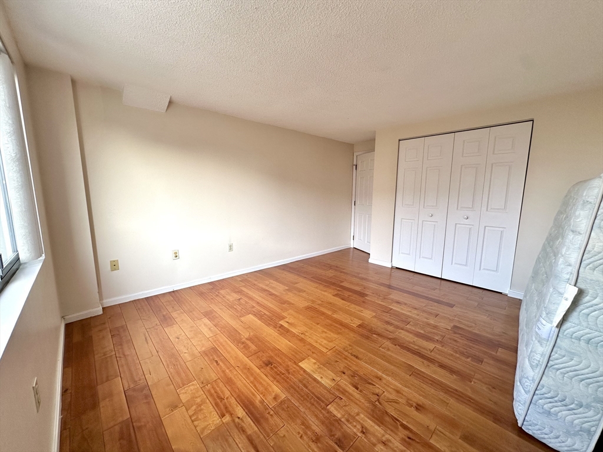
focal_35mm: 14
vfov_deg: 85.7
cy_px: 226
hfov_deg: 102.1
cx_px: 302
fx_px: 244
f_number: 2.2
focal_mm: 2.22
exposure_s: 1/99
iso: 100
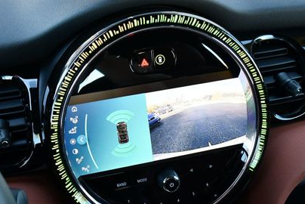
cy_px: 125
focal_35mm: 57
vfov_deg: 23.8
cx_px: 151
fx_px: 483
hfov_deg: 35.0
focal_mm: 18
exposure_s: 1/250
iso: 720
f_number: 3.5
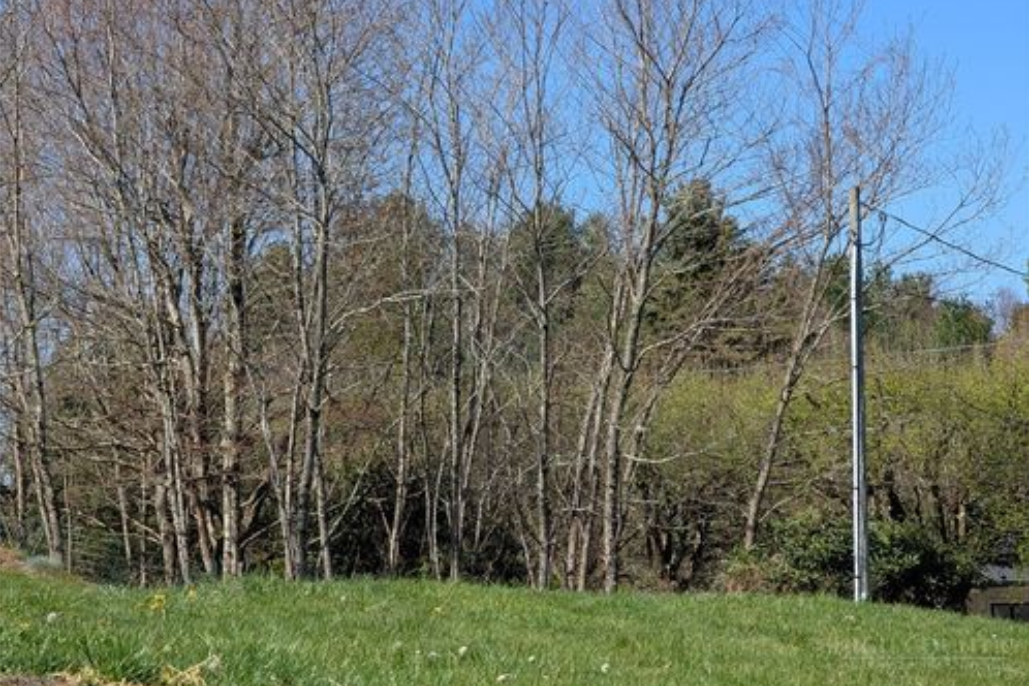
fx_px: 3287
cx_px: 514
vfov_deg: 11.9
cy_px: 312
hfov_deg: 17.8
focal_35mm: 115
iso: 49
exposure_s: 1/702
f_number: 2.8
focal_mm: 17.91
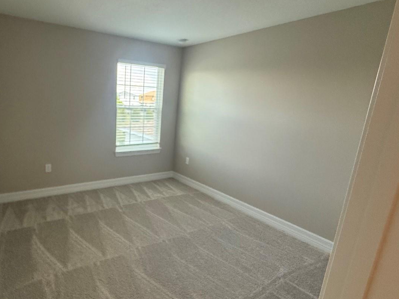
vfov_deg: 63.4
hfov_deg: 77.0
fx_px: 242
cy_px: 155
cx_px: 140
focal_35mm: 21
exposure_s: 1/120
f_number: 2.2
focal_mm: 2.22
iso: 320
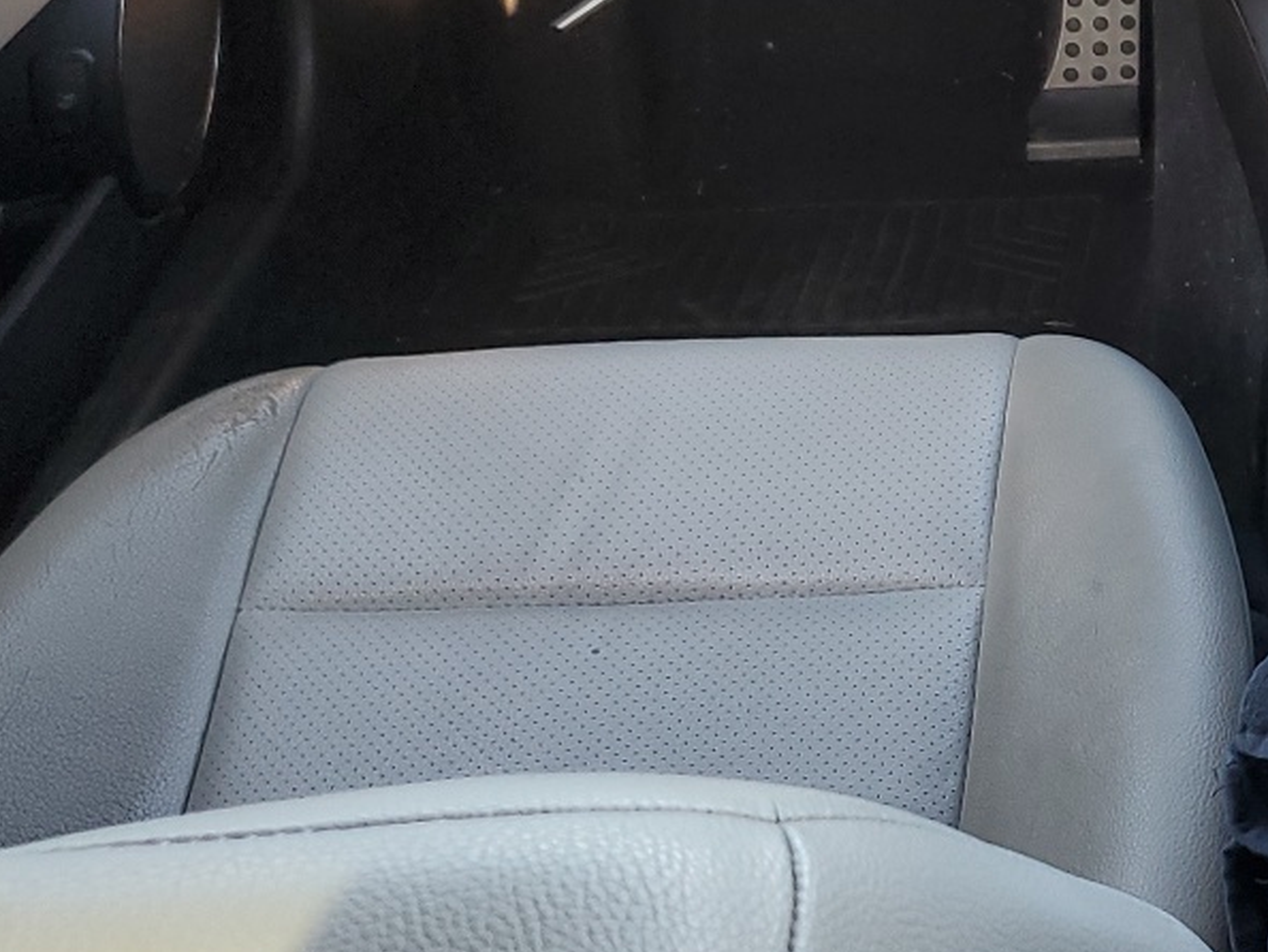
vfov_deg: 20.8
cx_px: 1420
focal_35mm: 70
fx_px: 2565
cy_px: 179
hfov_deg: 25.6
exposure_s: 1/120
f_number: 1.5
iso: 63
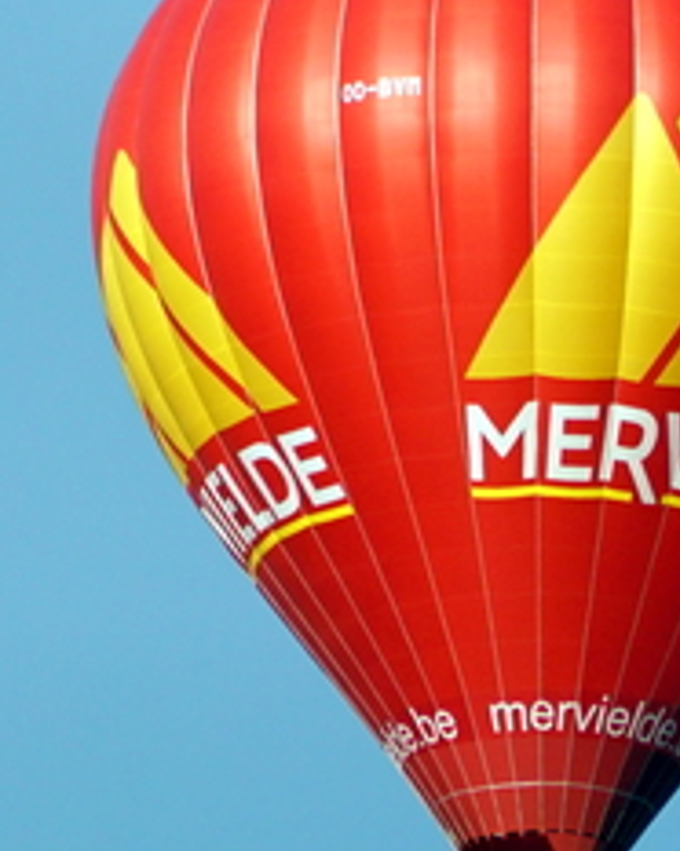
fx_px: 18263
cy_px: 460
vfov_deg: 2.7
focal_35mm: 725
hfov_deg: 2.1
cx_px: 611
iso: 250
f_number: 6.3
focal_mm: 200
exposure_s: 1/800
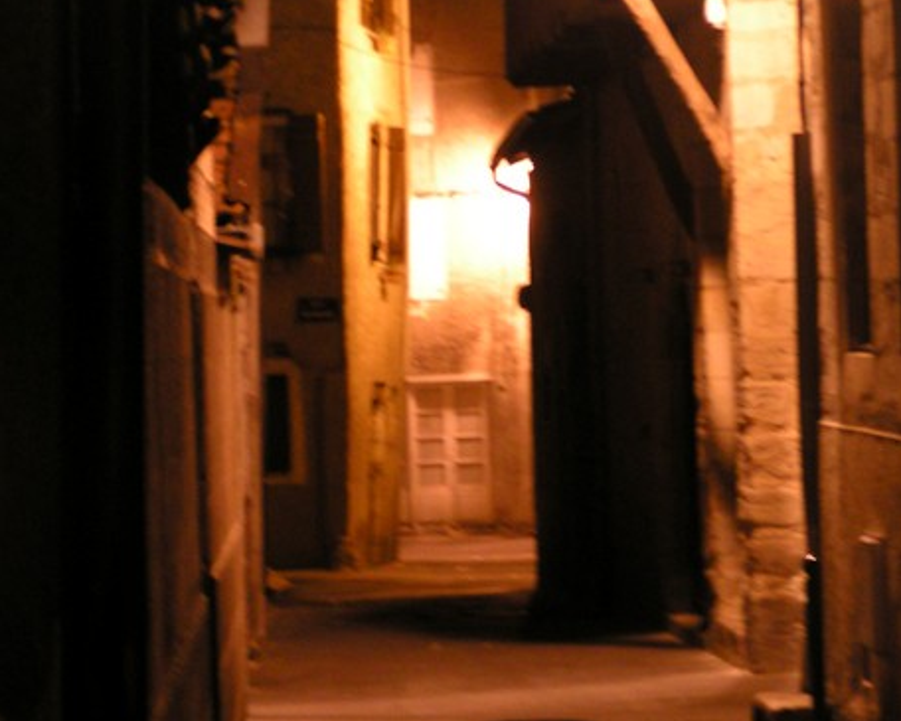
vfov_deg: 9.4
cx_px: 449
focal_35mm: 164
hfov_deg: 11.8
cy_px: 426
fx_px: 4374
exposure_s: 1
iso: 200
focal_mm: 19.1
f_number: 3.5
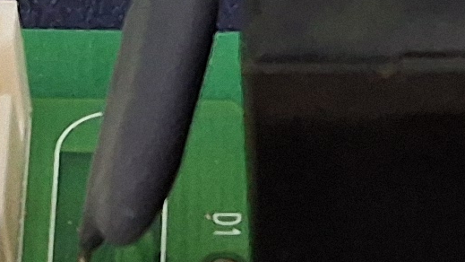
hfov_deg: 11.2
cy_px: 702
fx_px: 2367
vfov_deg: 6.0
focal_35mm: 192
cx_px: 348
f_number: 1.9
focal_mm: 2.91
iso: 320
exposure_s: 1/20
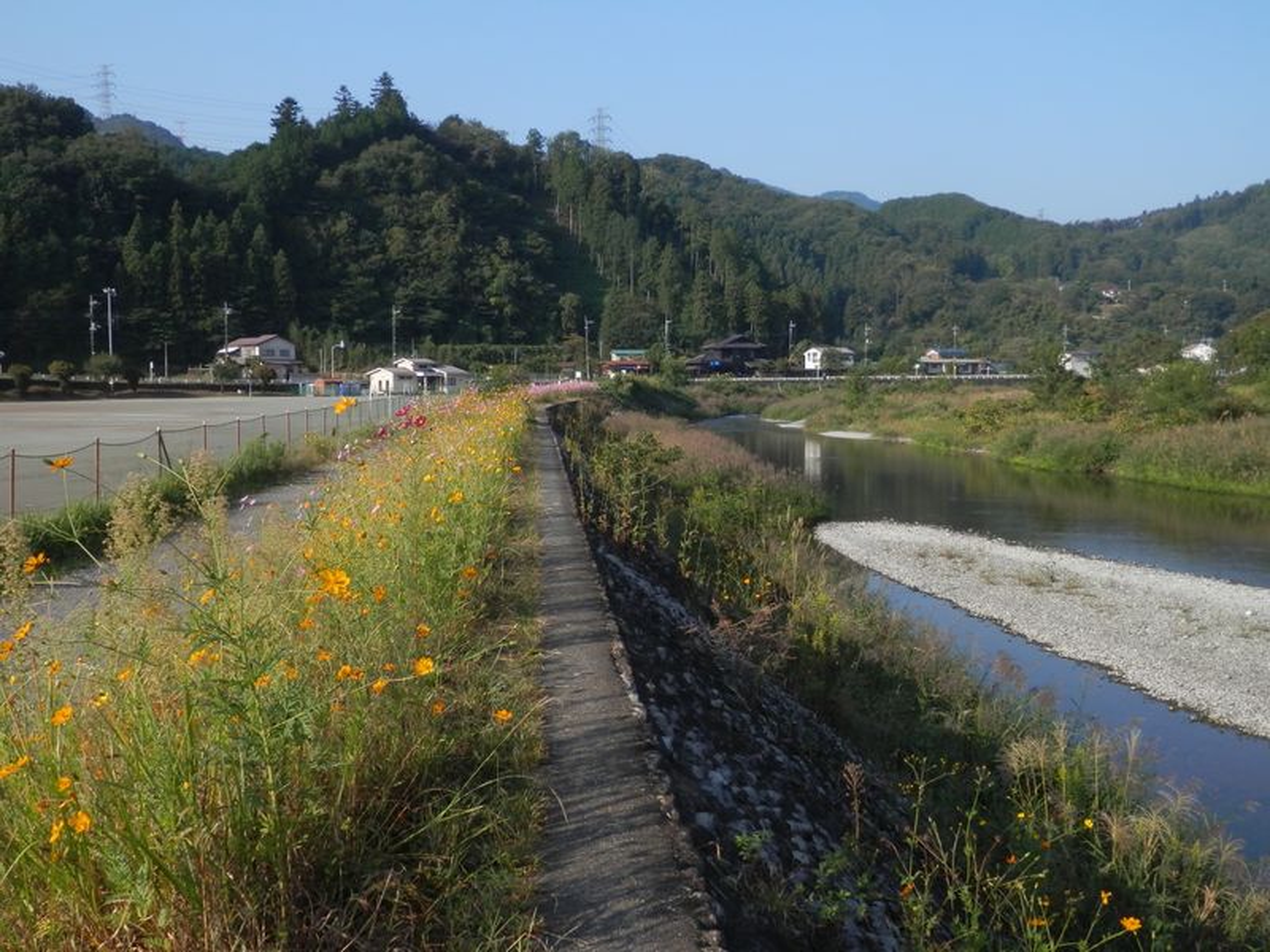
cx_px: 635
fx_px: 1357
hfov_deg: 50.1
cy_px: 476
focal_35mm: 37
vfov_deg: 38.7
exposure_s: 1/640
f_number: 3.6
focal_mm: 6.6
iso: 80
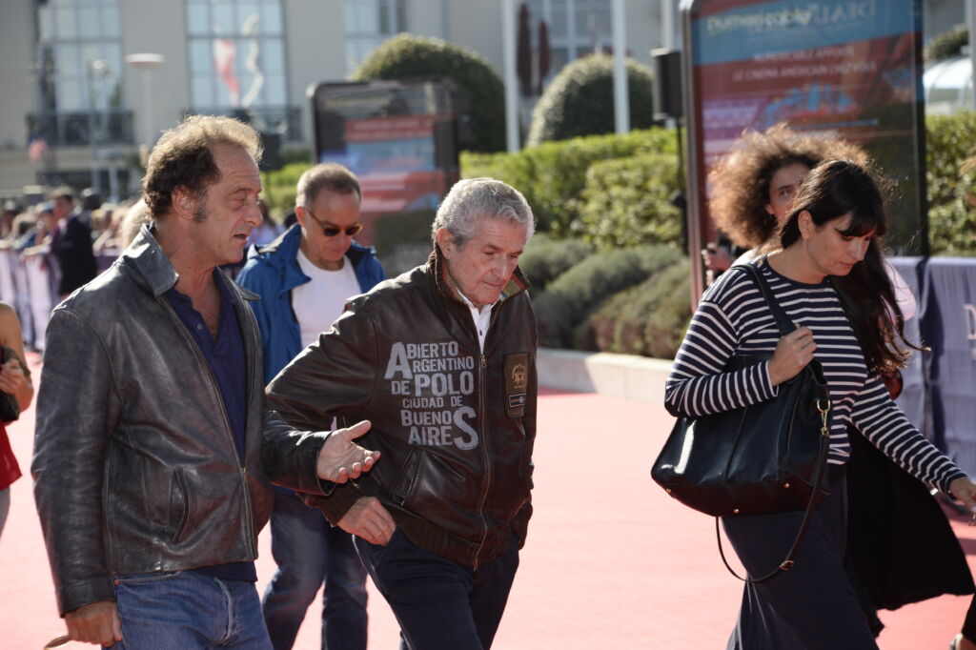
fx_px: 3930
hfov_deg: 14.2
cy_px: 325
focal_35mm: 145
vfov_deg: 9.5
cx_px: 488
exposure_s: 1/200
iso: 100
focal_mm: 145
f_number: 7.1
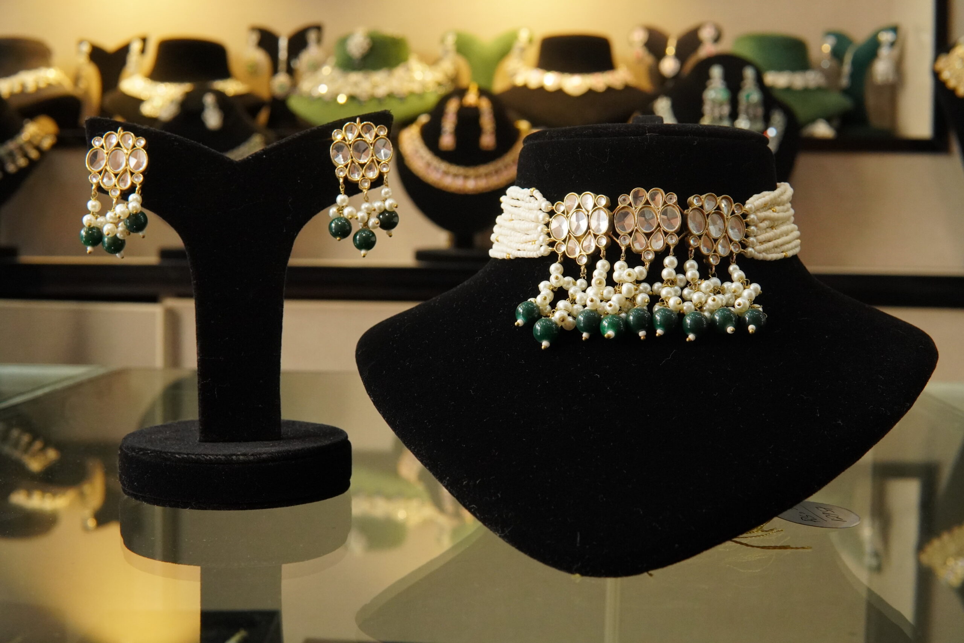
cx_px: 482
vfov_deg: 29.9
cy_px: 322
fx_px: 1205
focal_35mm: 45
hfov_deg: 43.6
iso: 2500
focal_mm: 30
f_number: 8
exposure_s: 1/100
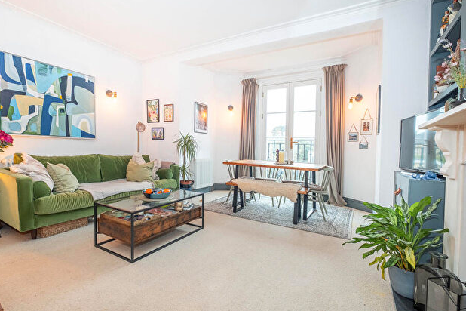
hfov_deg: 93.2
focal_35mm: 17
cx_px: 219
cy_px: 160
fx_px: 220
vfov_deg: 70.4
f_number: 5.6
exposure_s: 1/8
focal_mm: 10
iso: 400
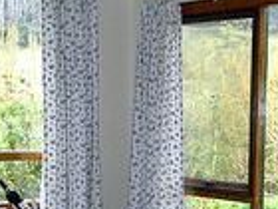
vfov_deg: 13.3
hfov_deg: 18.0
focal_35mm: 109
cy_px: 223
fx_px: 875
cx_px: 153
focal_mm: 5.6
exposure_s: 1/60
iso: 100
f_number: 2.8
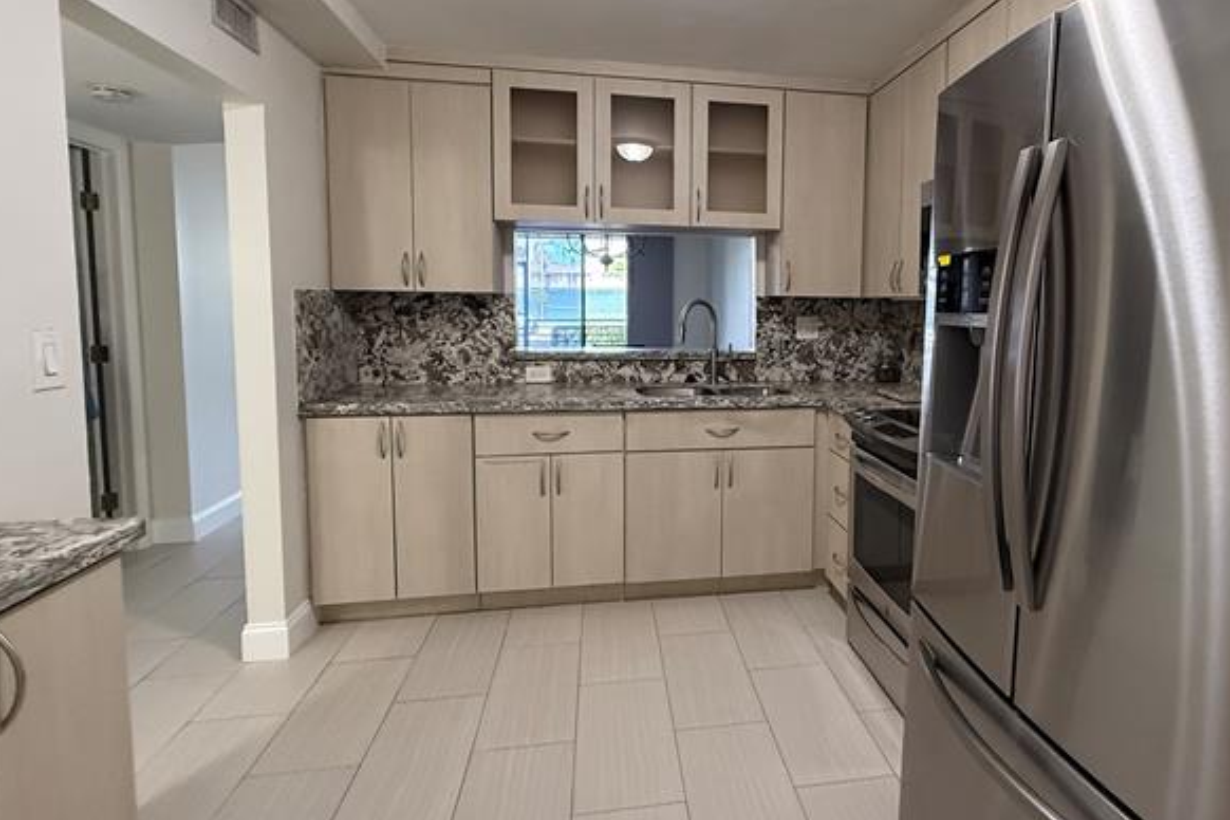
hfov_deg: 83.1
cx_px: 729
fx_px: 683
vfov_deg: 61.7
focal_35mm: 20
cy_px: 357
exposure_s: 1/120
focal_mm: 2.22
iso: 640
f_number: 2.2
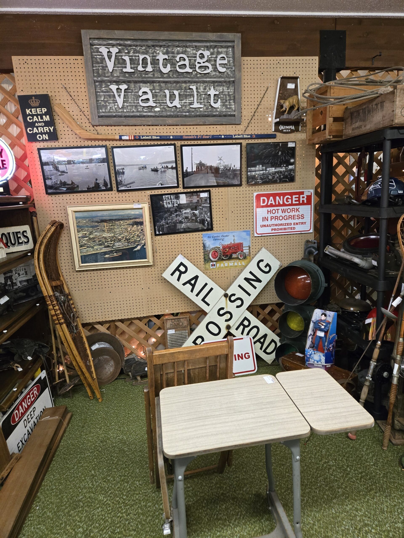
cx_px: 202
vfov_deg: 73.9
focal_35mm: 23
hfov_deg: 58.9
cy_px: 269
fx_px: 358
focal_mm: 5.4
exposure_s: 1/120
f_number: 1.8
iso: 500
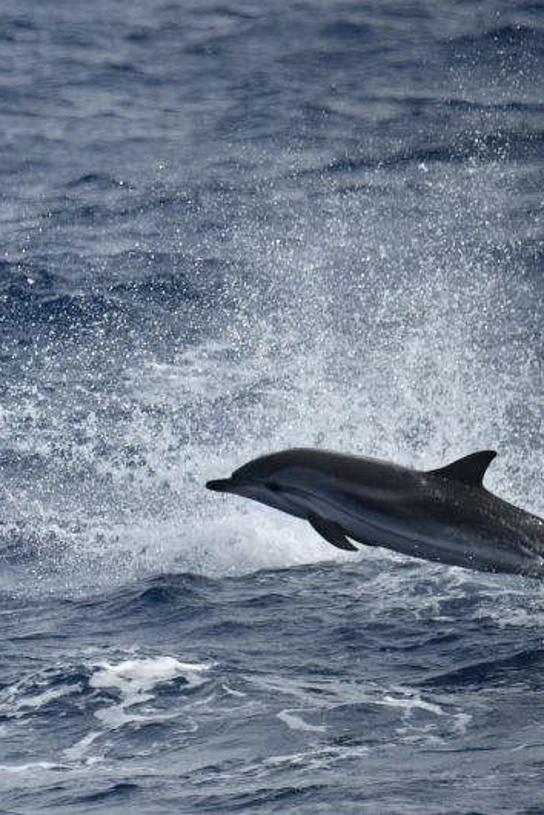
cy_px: 407
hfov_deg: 1.9
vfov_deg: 2.8
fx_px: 16388
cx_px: 71
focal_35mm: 724
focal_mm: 480
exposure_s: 1/8000
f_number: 6.3
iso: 1250
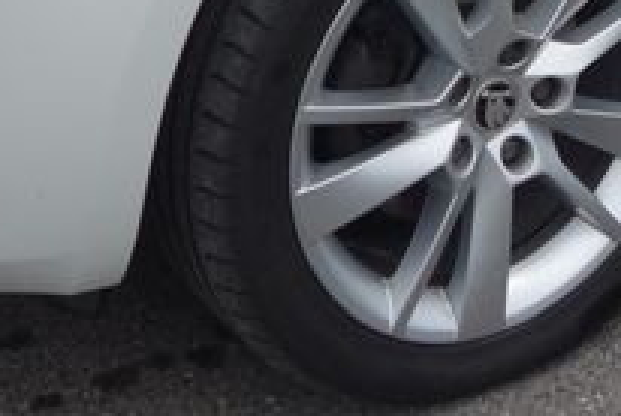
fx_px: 2401
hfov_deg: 14.5
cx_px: 627
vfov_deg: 9.2
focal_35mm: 139
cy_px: -436
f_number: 2.8
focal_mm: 10.4
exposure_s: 1/2000
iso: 125
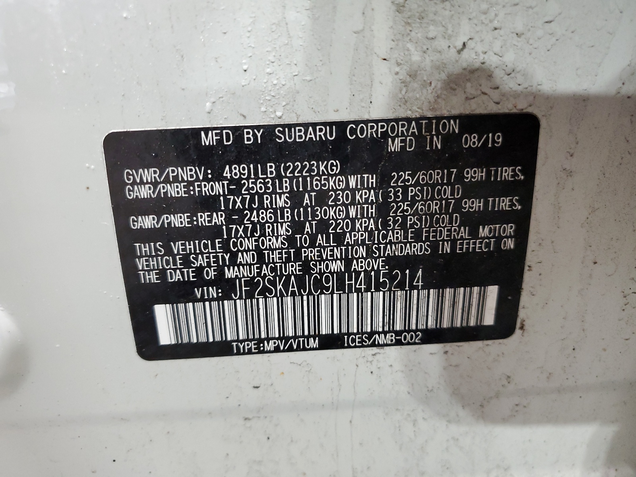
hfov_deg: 67.3
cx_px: 318
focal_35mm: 26
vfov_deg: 53.1
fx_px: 478
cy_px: 238
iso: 204
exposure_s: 1/60.2
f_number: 1.5
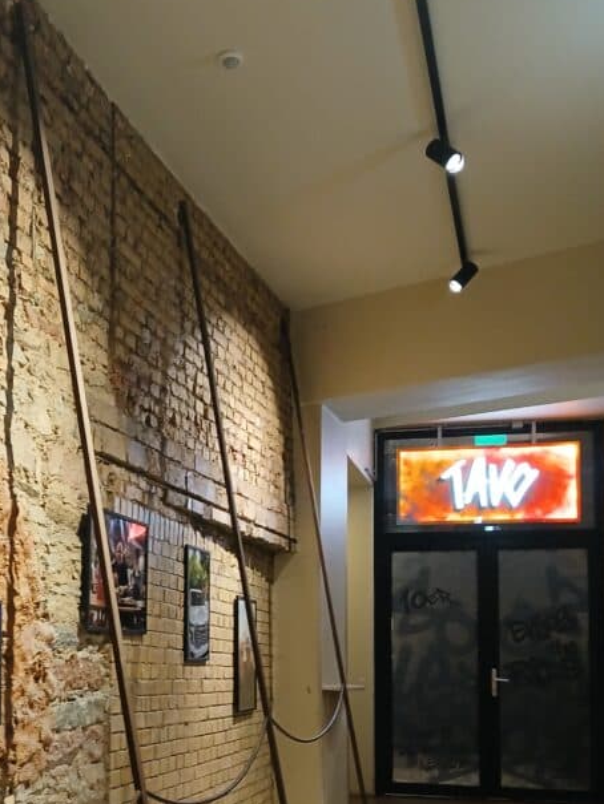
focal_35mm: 44
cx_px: 98
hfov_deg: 31.8
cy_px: 598
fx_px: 1023
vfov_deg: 41.7
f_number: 1.8
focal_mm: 3.98
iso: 250
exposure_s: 1/25
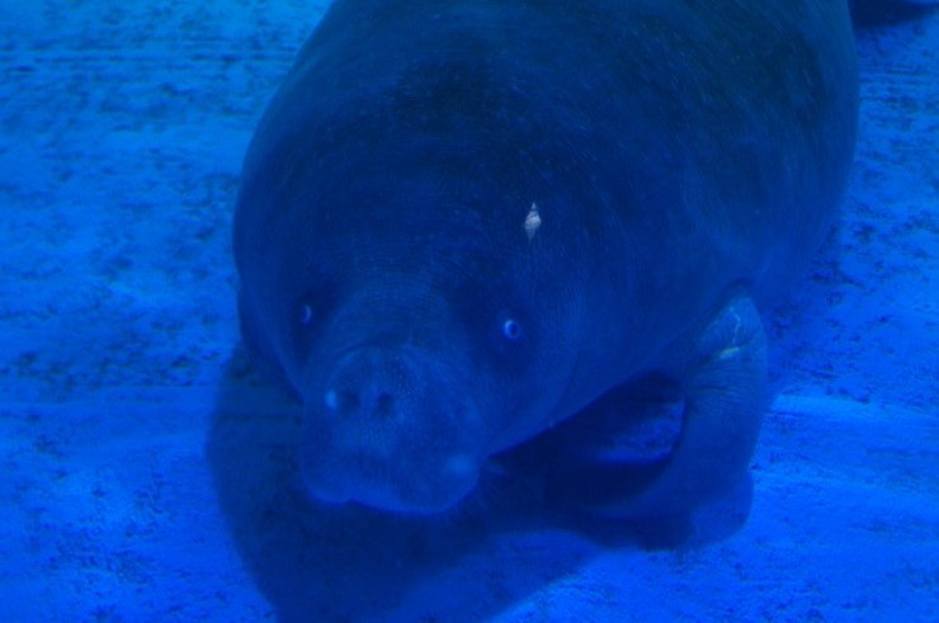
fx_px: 2149
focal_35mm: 82
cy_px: 312
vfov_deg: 16.5
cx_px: 470
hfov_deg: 24.7
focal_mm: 55
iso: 1600
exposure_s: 1/40
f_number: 5.6
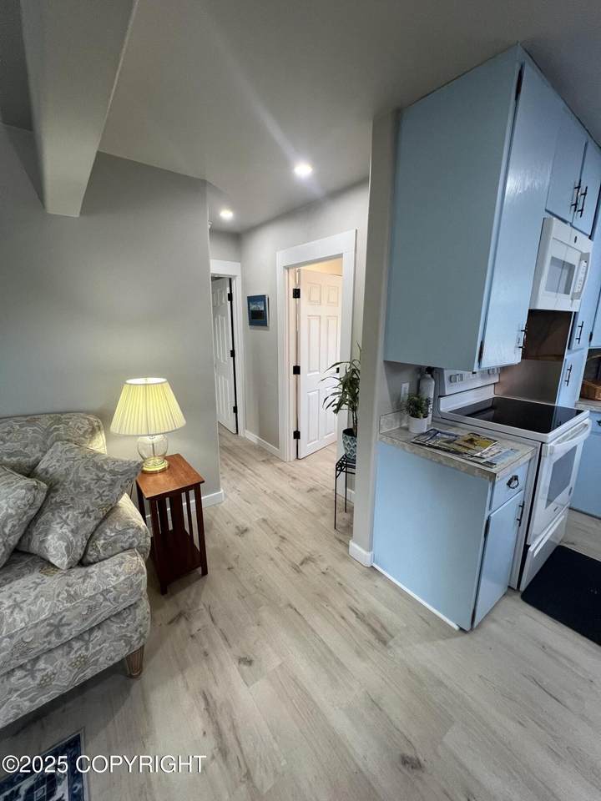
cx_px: 300
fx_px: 301
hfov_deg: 89.9
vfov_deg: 106.2
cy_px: 400
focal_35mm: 13
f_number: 1.8
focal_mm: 1.57
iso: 160
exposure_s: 1/120
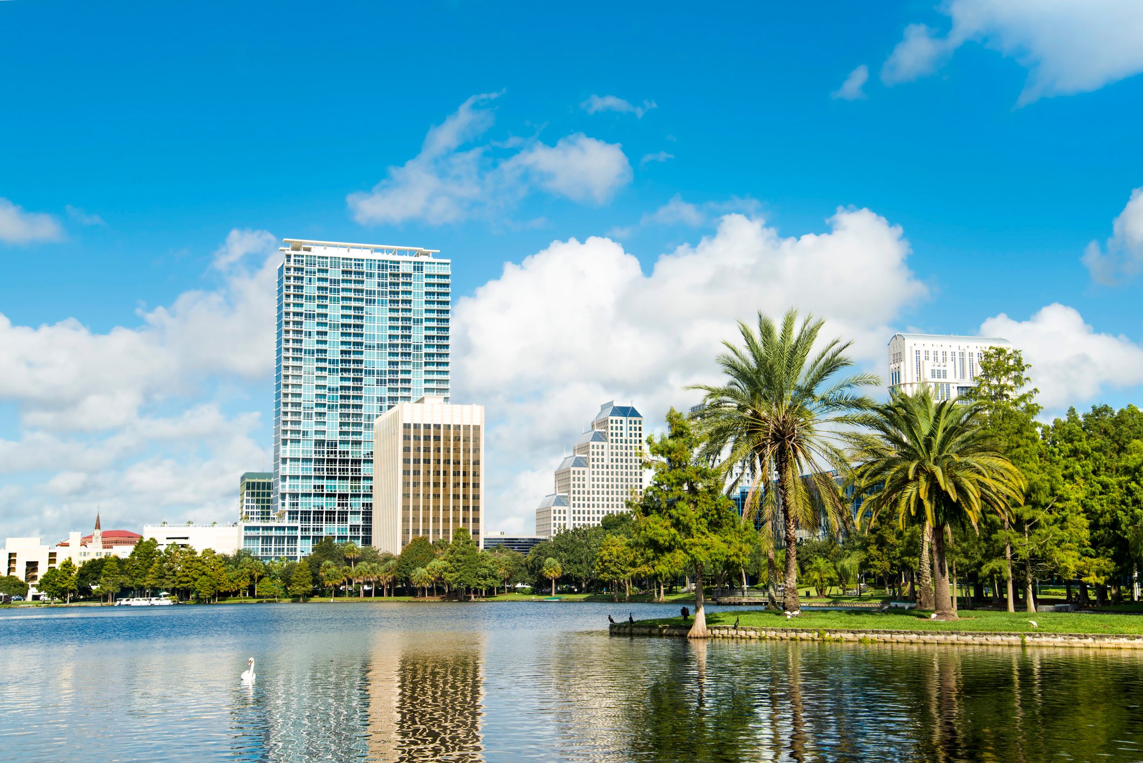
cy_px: 382
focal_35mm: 46
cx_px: 572
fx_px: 1461
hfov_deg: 42.7
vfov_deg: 29.3
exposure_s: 1/320
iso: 100
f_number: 5.6
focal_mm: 46
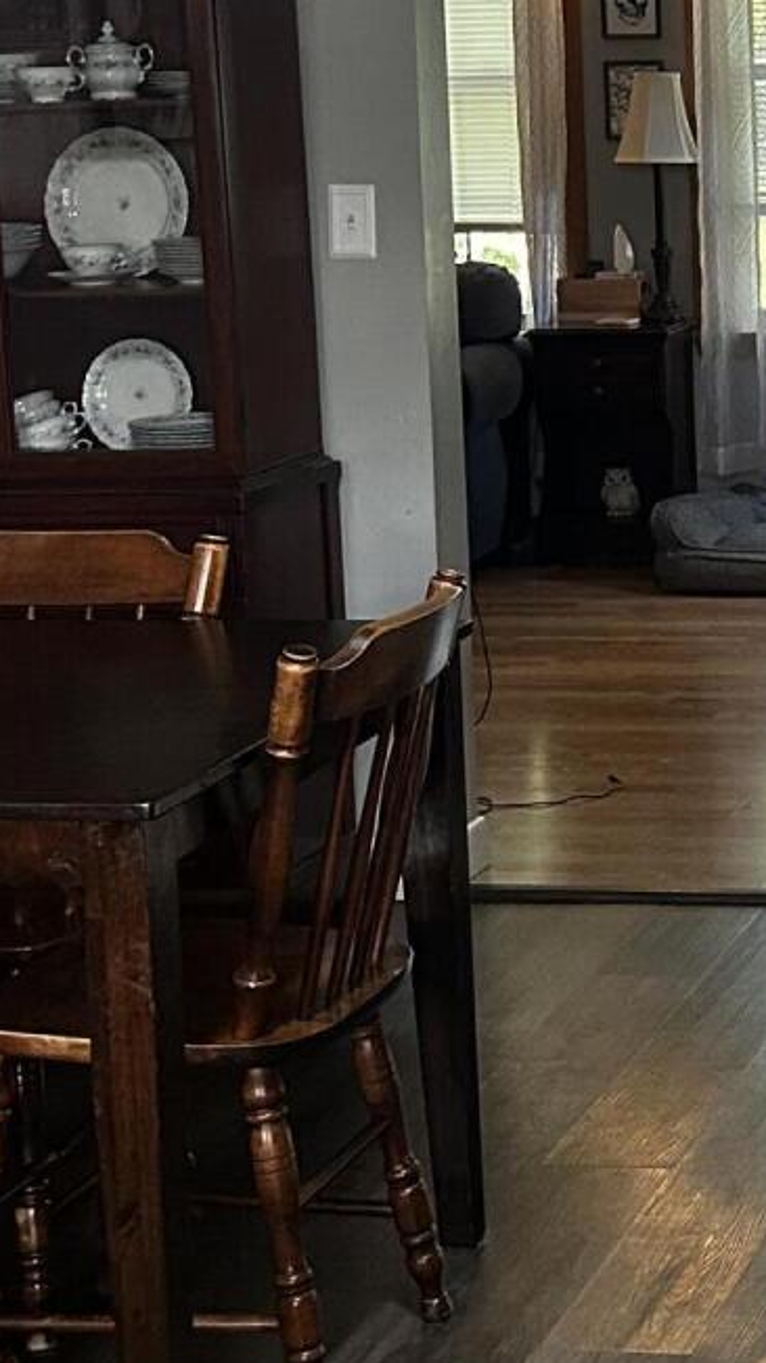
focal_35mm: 87
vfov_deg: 24.2
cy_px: 368
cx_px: 1049
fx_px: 3143
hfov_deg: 13.3
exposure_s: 1/60
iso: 320
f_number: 1.5
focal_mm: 5.7
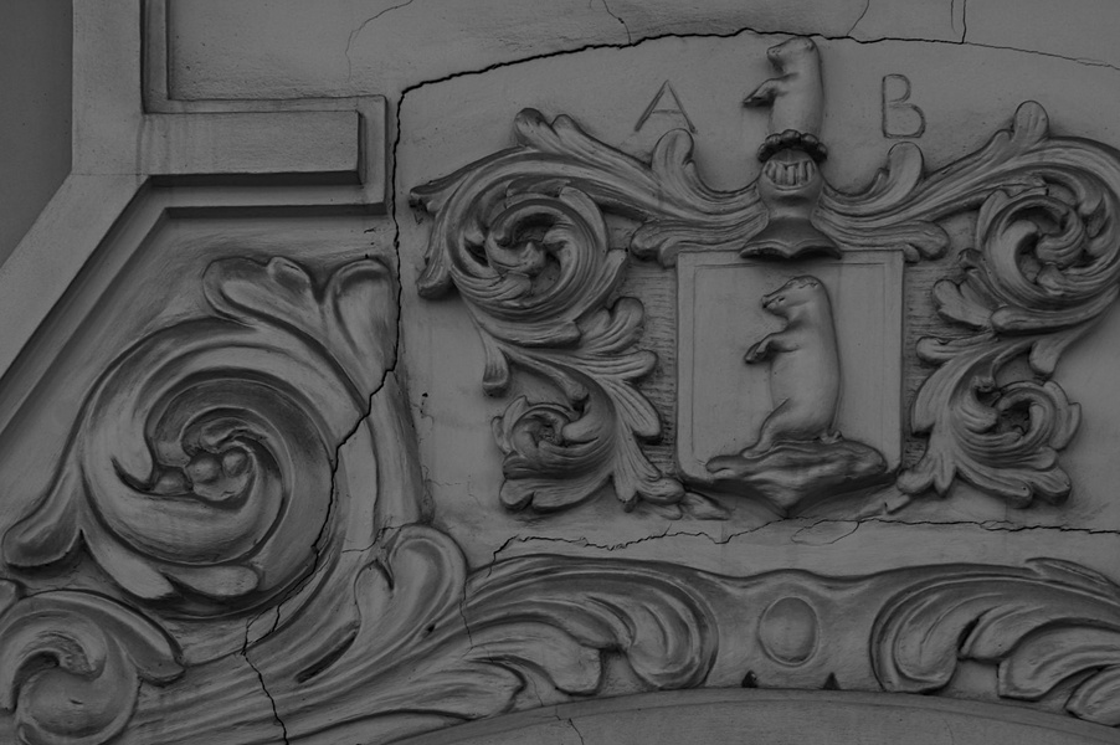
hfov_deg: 19.5
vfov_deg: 13.0
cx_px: 560
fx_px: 3264
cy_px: 372
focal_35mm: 105
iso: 100
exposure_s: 1/200
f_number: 8
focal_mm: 70
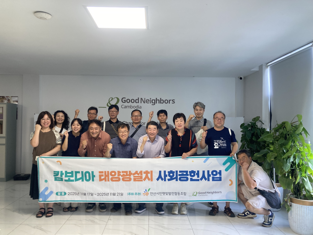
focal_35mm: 28
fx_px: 253
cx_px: 156
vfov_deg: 49.7
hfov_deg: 63.4
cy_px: 118
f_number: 1.8
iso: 100
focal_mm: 3.99
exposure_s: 1/50
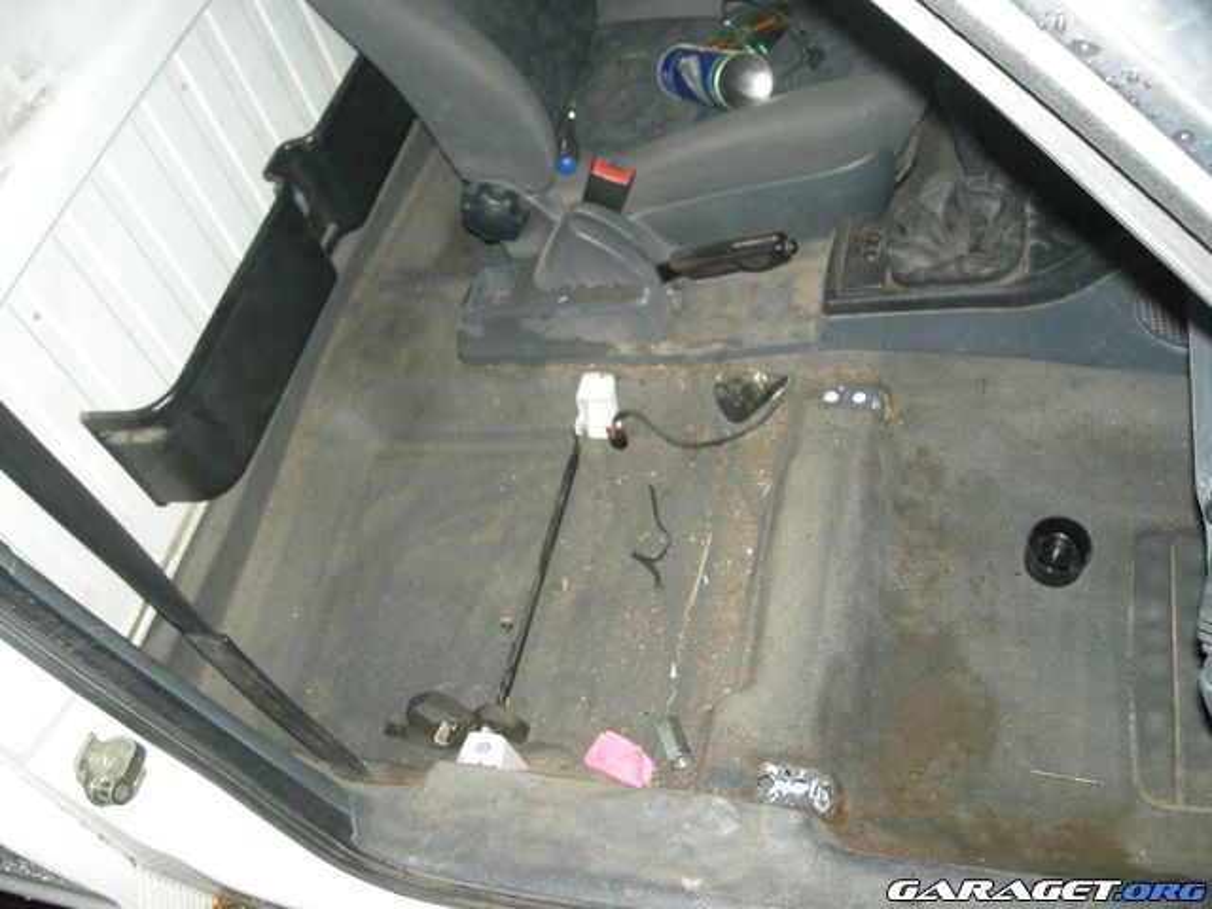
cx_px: 606
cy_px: 454
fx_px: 1225
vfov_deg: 40.7
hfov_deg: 52.6
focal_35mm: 35
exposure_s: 1/60
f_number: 2.8
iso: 188
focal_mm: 5.7
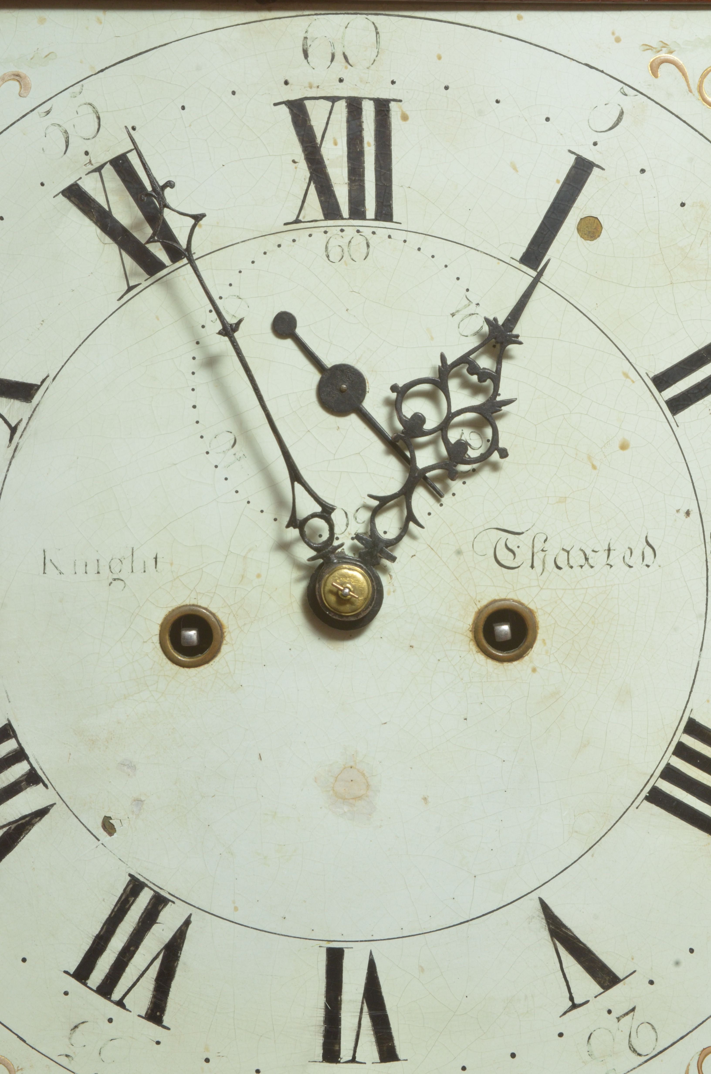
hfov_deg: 15.6
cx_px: 356
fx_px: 2589
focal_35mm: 87
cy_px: 537
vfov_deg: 23.4
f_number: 22
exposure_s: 1/125
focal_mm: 58
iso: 800
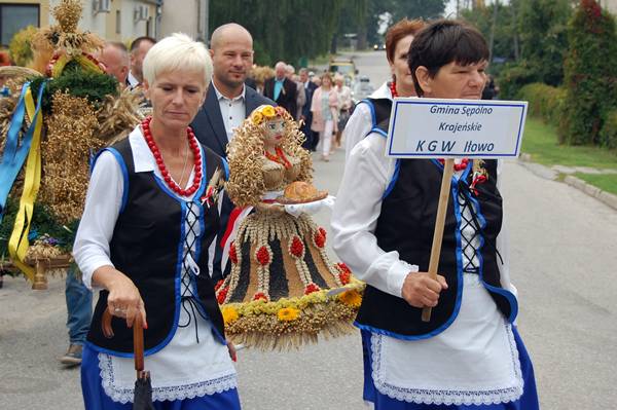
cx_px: 308
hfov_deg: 31.9
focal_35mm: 63
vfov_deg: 21.5
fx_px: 1079
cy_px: 205
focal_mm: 42
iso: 200
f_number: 7.1
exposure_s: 1/200
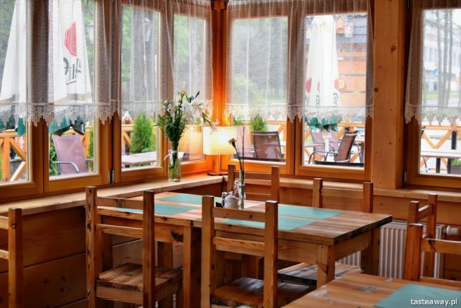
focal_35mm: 52
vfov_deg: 25.8
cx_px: 230
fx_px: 672
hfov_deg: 37.8
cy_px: 154
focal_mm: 35
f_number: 4
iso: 720
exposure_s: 1/125
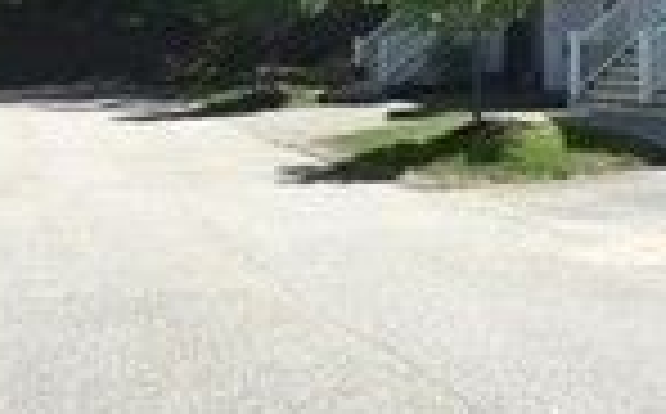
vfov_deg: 17.5
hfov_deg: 28.5
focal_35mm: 72
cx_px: 441
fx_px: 1305
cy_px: -27
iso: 25
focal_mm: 4.15
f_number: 2.2
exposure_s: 1/986
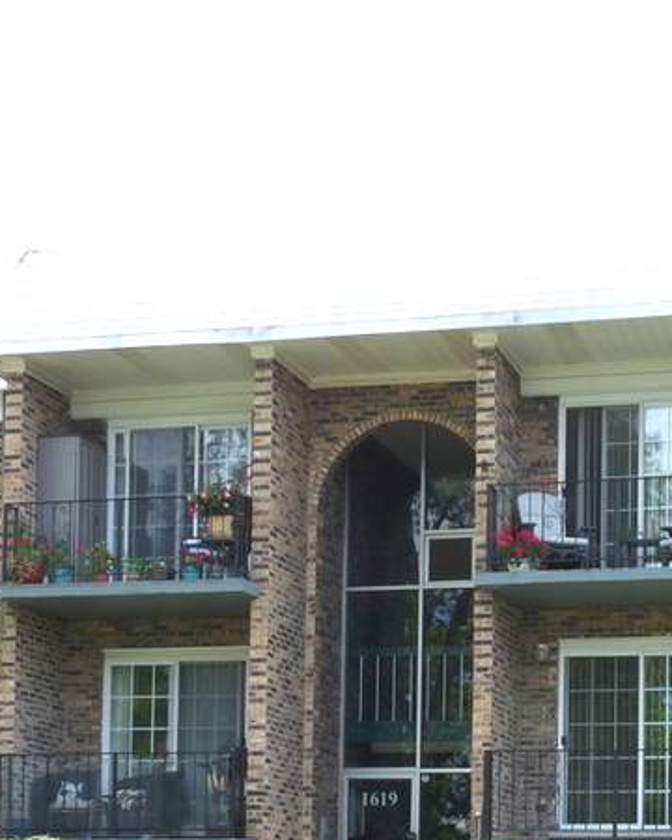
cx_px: 539
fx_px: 1865
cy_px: 855
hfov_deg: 20.2
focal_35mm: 75
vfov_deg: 24.2
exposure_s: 1/500
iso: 100
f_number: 3.6
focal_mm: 4.8
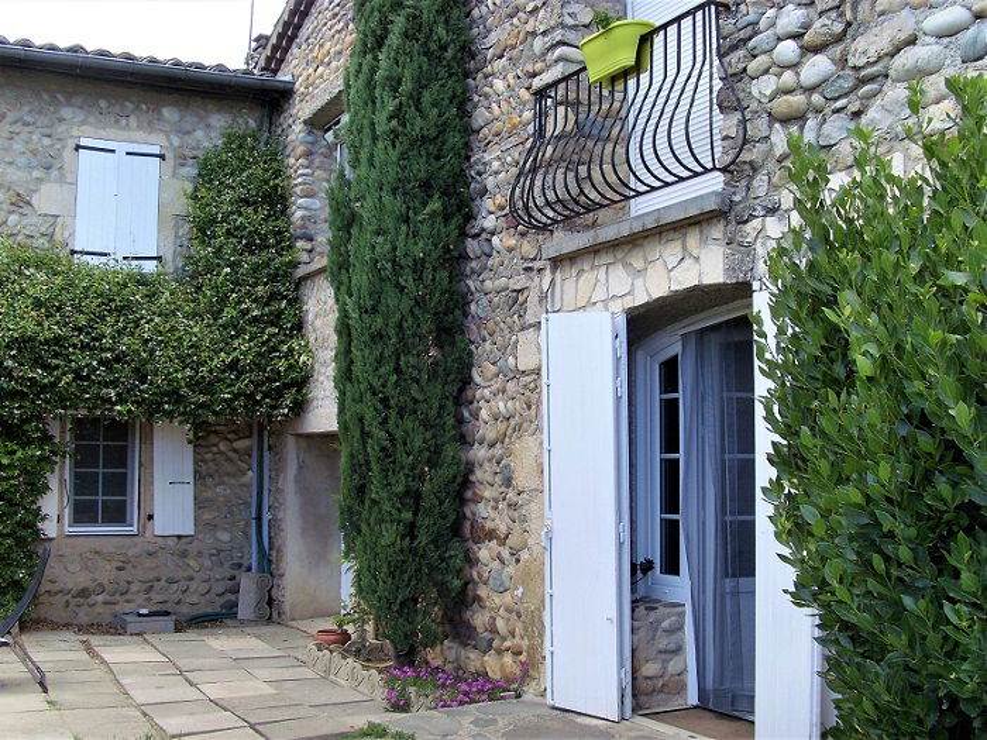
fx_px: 1026
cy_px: 370
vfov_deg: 39.7
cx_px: 494
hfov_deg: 51.4
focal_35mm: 36
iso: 80
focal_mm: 6
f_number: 3.5
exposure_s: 1/180
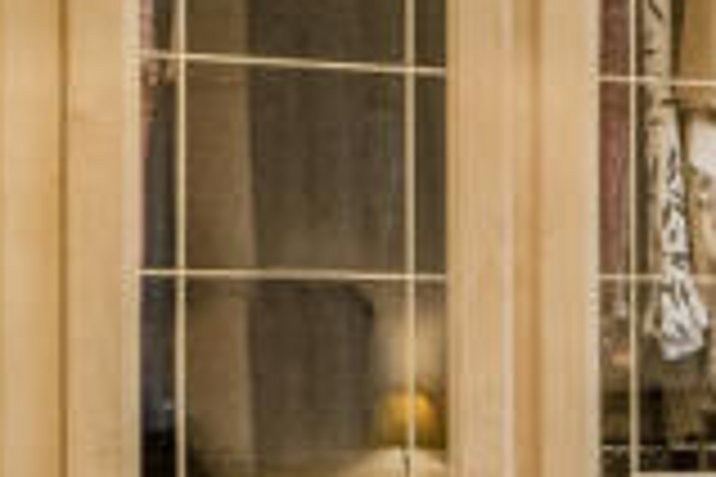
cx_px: 1491
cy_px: 367
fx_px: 2048
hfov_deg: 15.3
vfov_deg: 13.2
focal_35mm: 103
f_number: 7.1
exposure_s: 1/8
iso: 800
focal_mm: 16
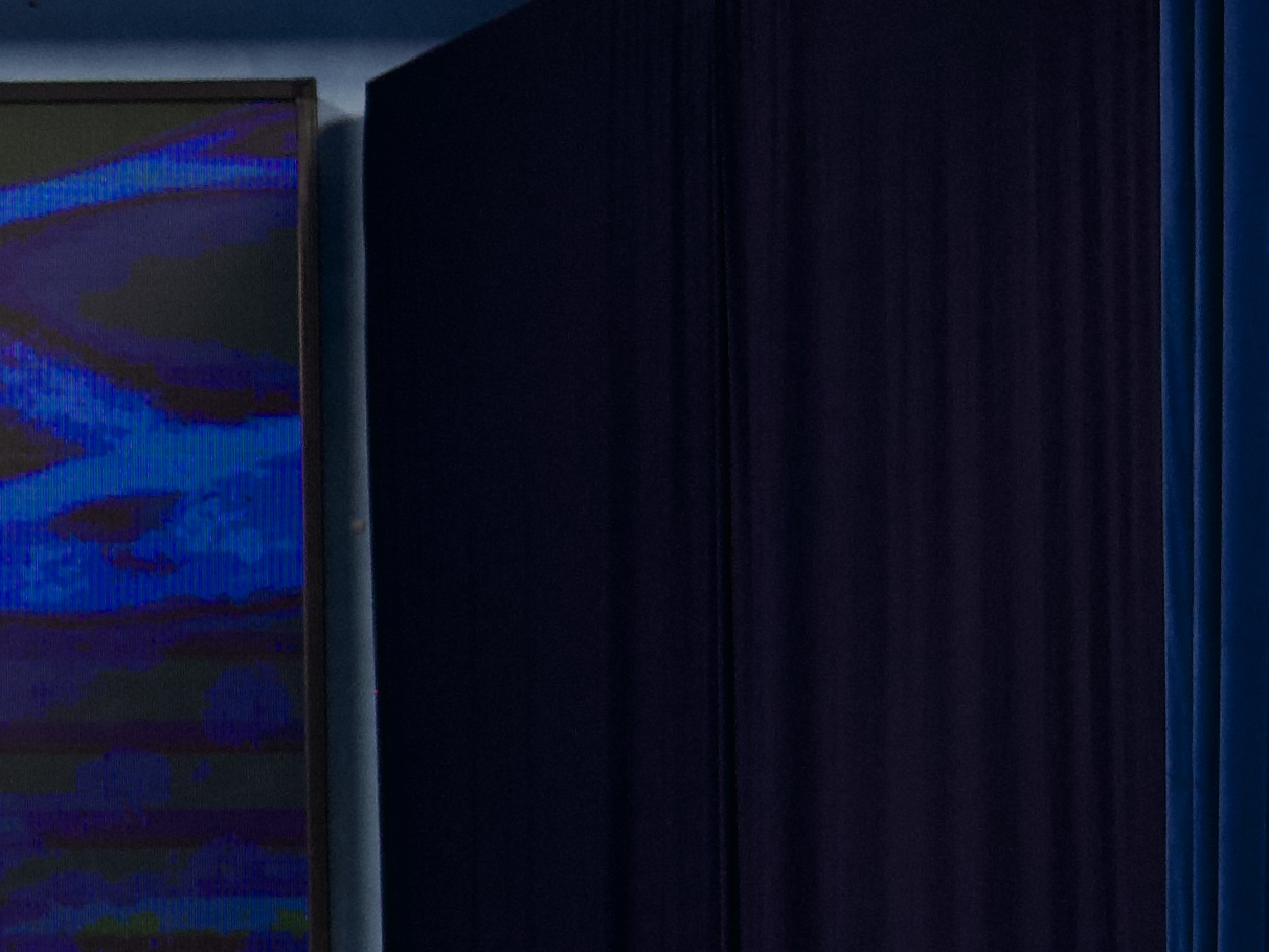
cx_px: -1450
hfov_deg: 8.0
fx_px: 8542
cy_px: 1209
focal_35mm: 233
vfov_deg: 6.3
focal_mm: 49
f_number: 3.5
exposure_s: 1/160
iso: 1250
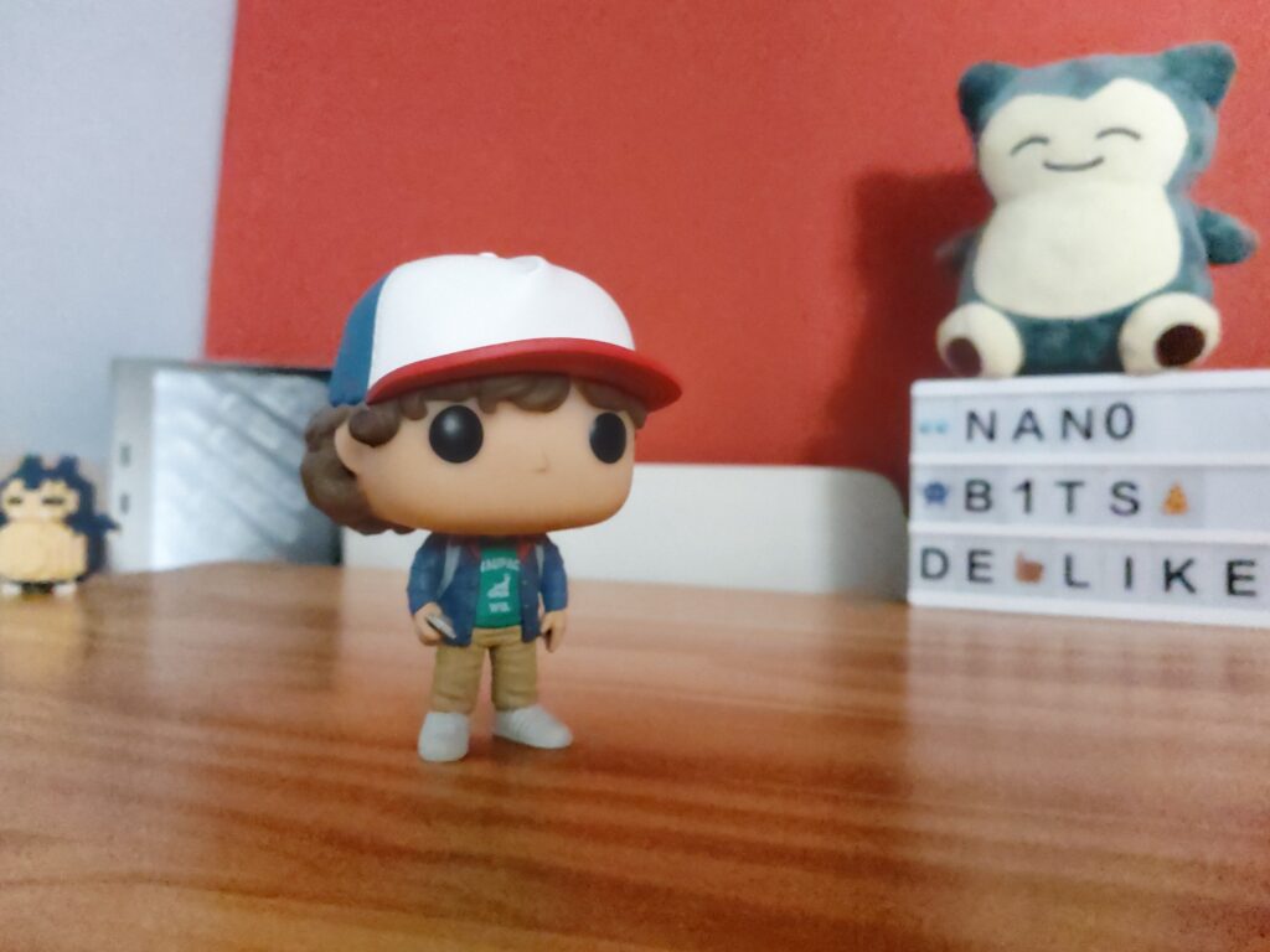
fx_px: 917
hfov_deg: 69.4
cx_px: 635
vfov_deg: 54.9
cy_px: 476
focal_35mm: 25
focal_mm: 4.58
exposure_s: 1/9
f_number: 2
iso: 3200
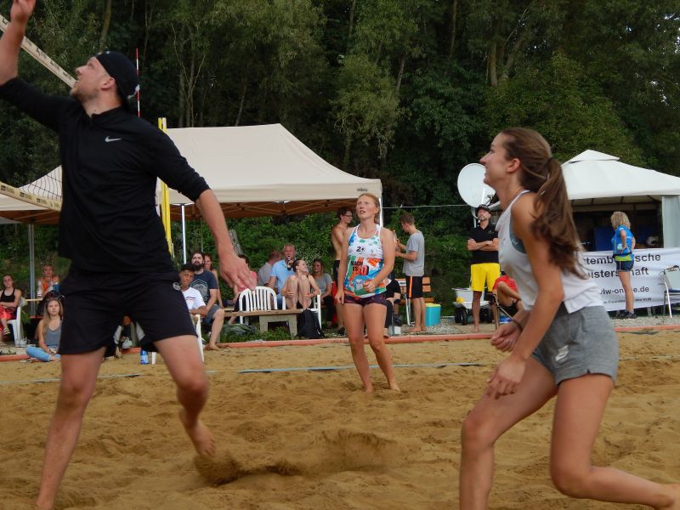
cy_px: 255
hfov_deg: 34.9
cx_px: 340
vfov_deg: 26.6
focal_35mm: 55
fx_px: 1080
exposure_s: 1/200
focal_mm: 9.7
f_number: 3.8
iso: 125
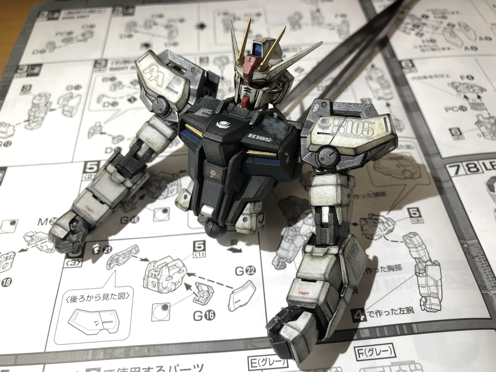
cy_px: 186
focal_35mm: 28
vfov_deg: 49.7
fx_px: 401
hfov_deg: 63.4
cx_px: 248
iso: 32
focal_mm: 3.99
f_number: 1.8
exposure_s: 1/30
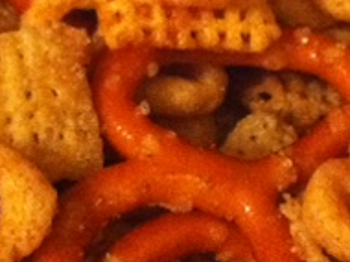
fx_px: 1192
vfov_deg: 12.5
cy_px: 118
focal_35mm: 118
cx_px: 206
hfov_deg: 16.7
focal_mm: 3.85
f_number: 2.8
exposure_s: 1/15
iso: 1000
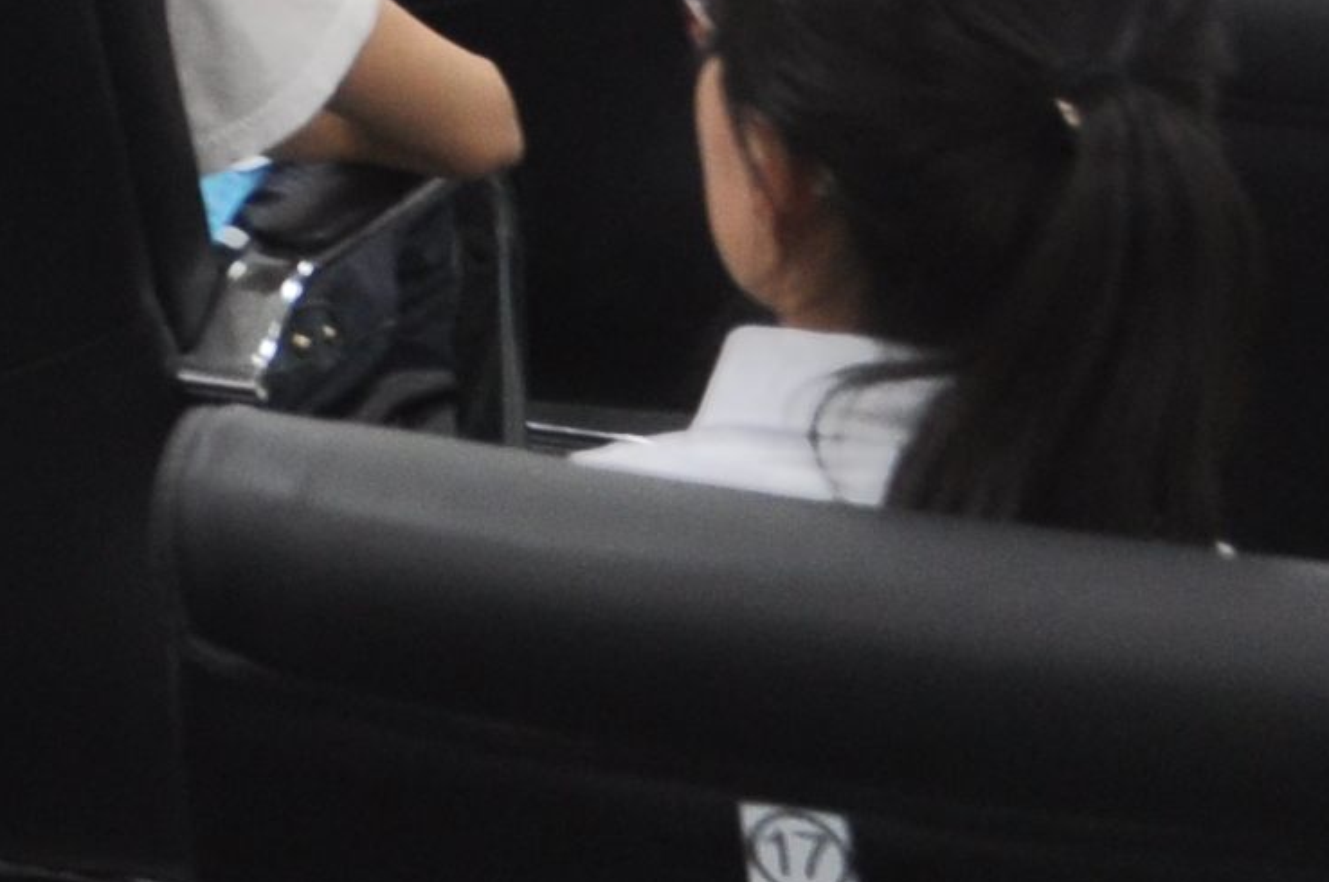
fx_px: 8996
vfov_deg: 5.4
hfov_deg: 7.8
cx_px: -1878
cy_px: -1382
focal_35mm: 244
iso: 400
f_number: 4.5
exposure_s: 1/20
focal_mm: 28
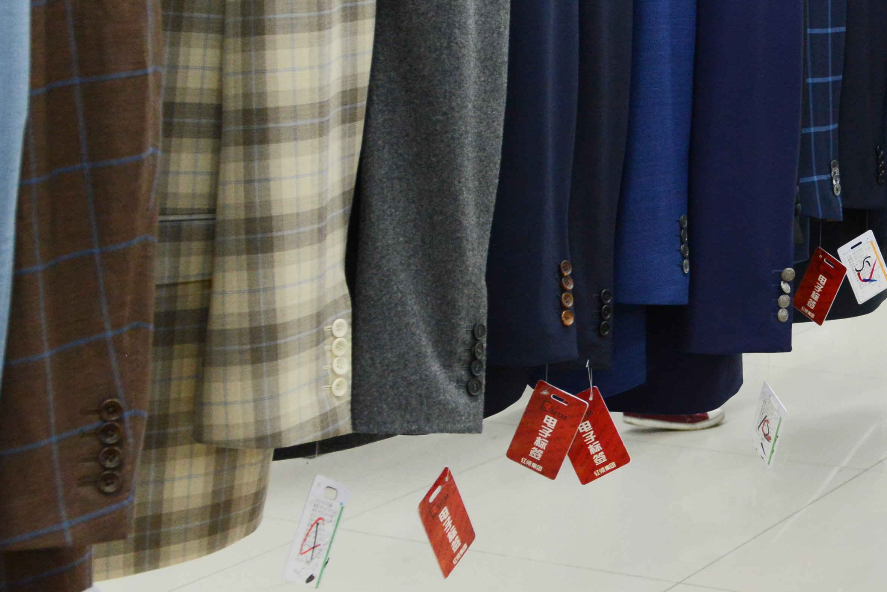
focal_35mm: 75
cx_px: 1145
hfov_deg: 23.8
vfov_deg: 17.6
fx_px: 1848
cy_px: -38
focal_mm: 24
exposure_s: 1/100
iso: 1600
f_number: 5.6
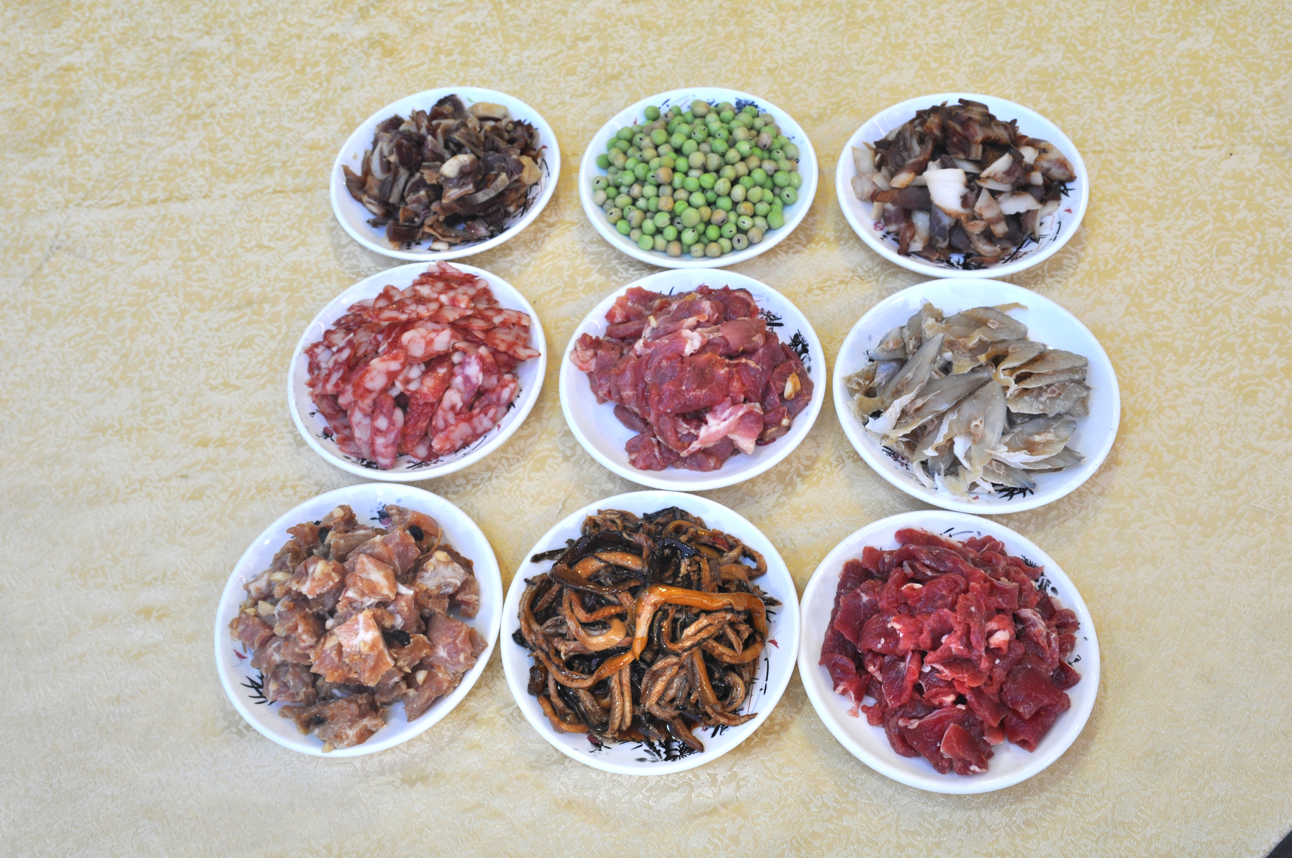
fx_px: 1237
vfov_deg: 38.3
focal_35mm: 34
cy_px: 429
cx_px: 646
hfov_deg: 55.2
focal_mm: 23
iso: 200
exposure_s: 1/10
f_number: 7.1
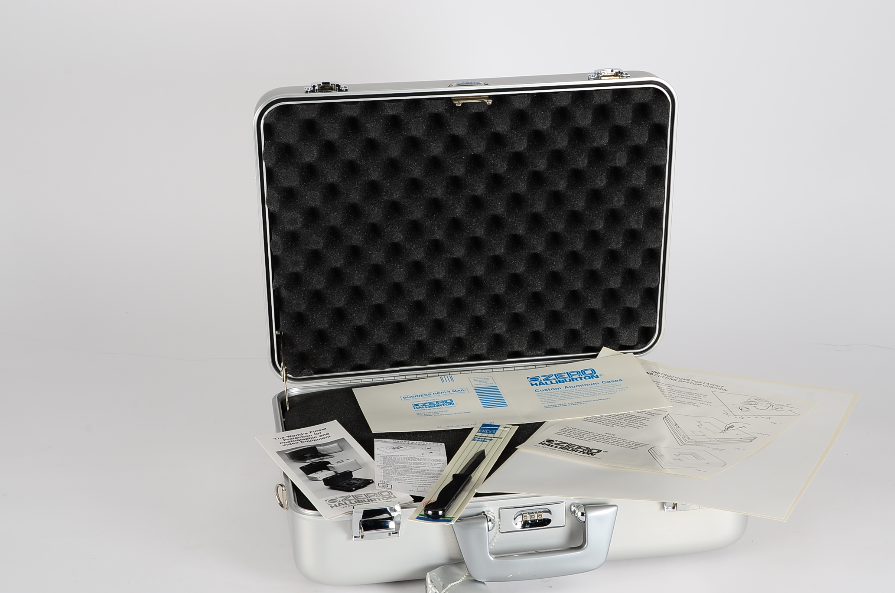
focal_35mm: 68
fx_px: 1687
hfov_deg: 29.7
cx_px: 512
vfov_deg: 19.9
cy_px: 342
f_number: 13
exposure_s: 1/100
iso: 100
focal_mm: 38
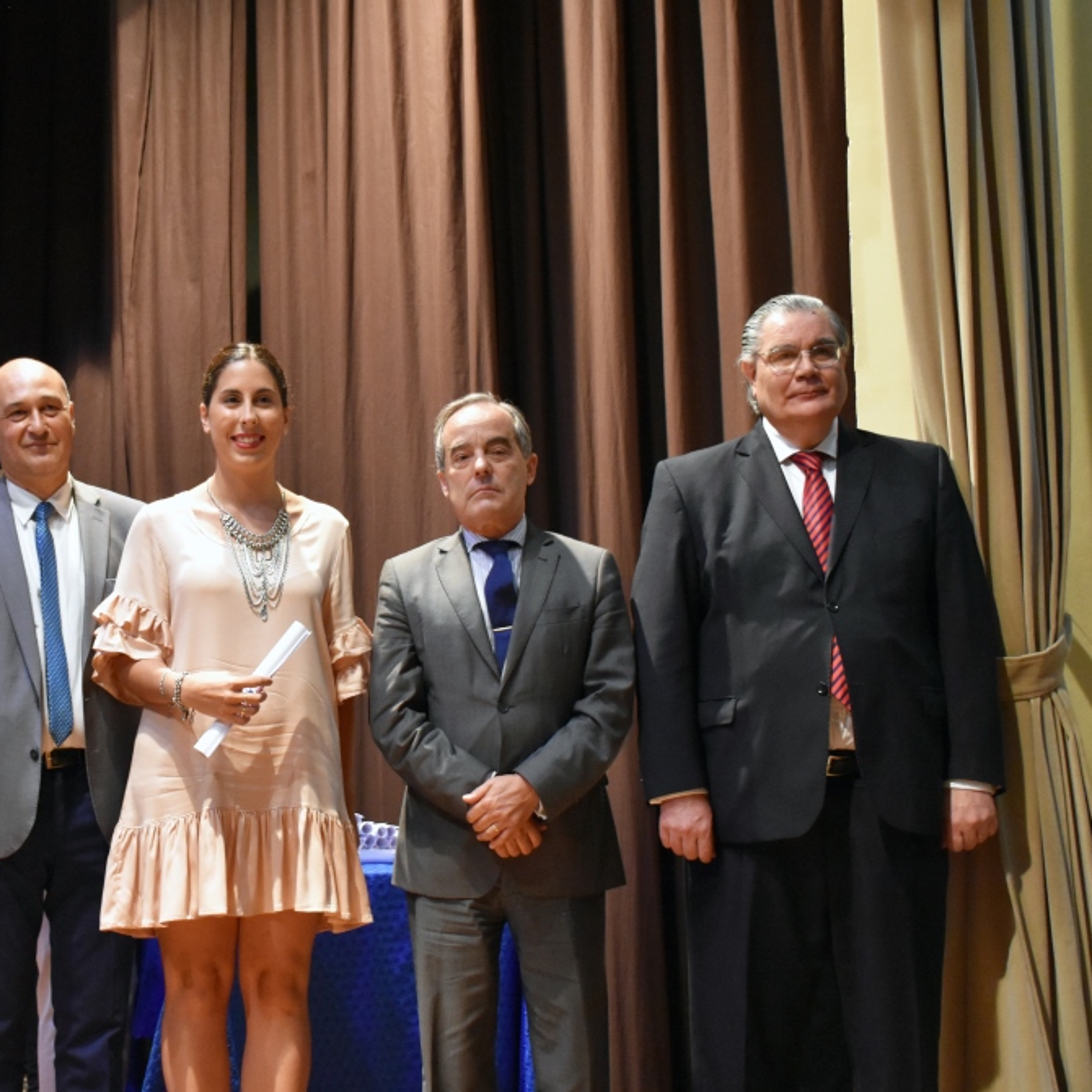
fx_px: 1879
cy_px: 547
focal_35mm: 53
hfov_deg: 31.9
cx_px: 305
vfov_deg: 32.4
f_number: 4
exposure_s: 1/60
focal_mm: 27
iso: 4000
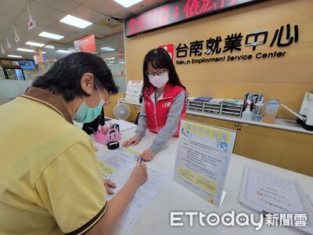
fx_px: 118
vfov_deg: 89.9
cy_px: 118
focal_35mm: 13
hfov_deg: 106.2
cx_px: 156
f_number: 2.2
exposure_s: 1/60
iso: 125
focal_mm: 2.2
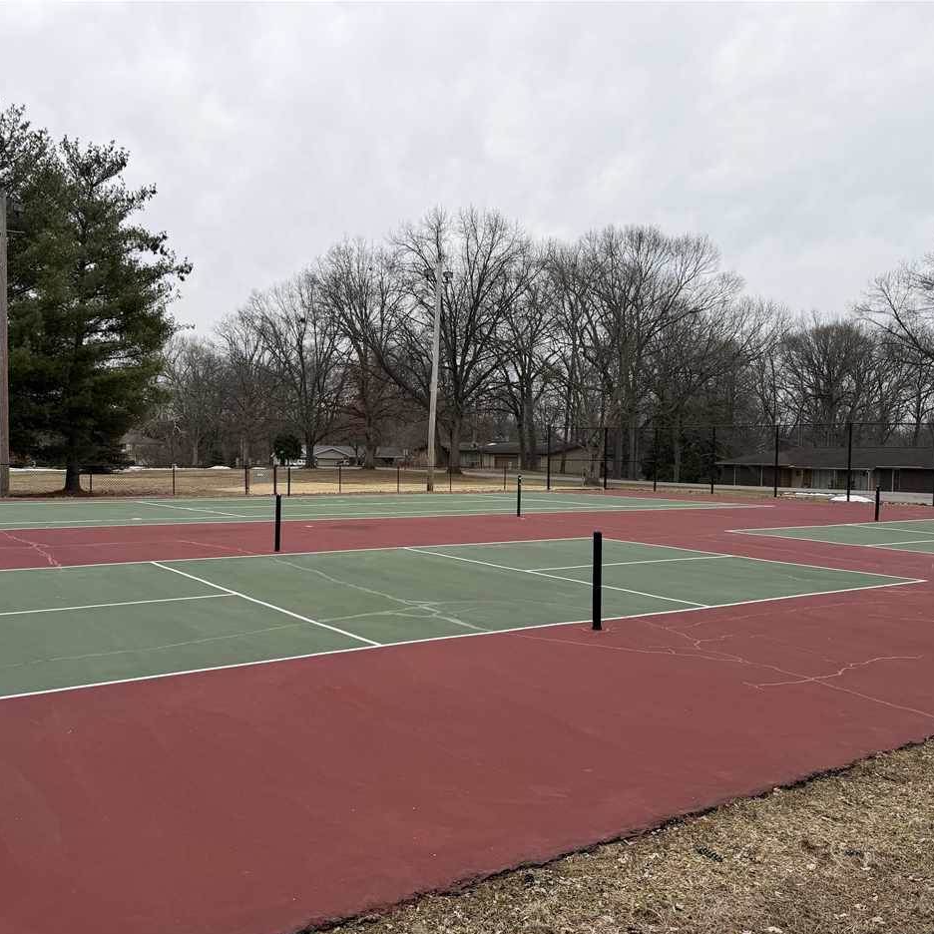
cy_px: 477
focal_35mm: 29
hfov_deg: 55.4
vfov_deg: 55.6
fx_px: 885
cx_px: 397
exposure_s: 1/2169
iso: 80
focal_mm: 6.76
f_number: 1.78
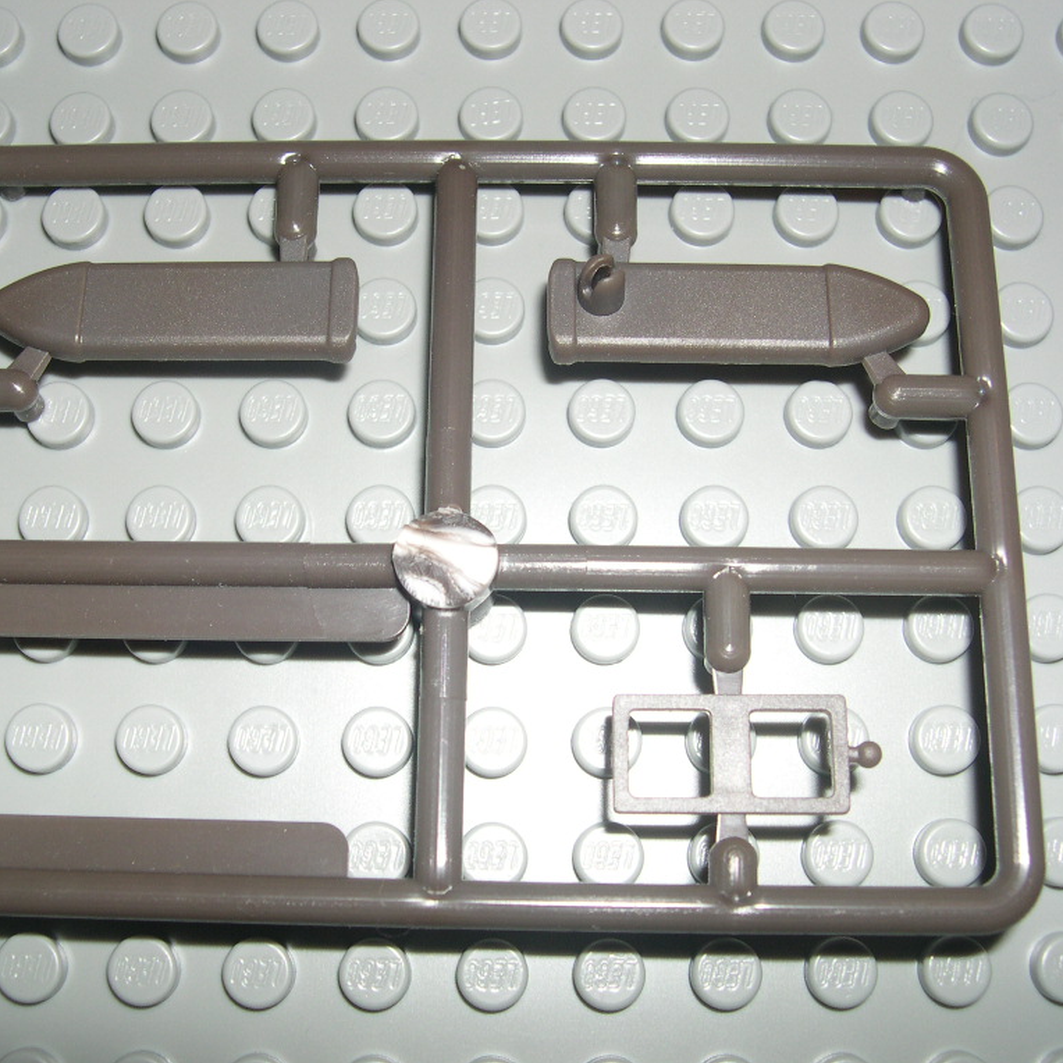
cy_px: 530
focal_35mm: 45
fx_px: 1563
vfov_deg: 37.6
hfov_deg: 37.5
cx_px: 442
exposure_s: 1/60
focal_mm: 8
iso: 100
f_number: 7.6
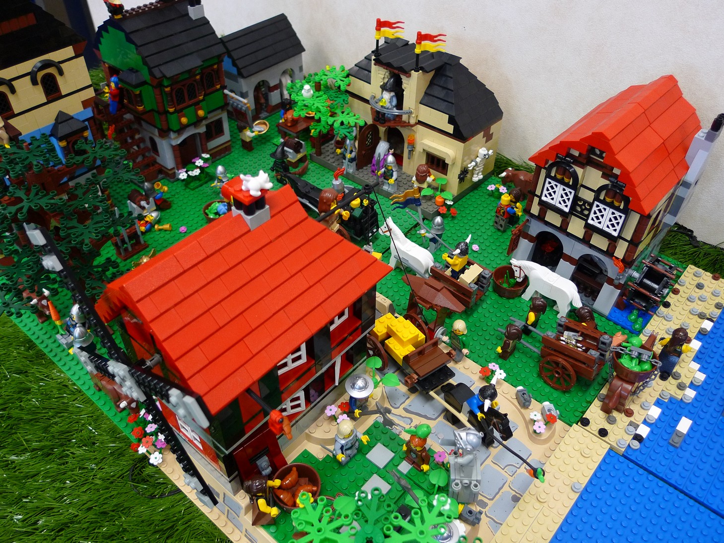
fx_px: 627
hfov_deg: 60.0
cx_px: 362
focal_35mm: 30
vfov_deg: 46.8
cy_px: 272
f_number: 2.2
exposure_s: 1/20
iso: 200
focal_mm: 6.3
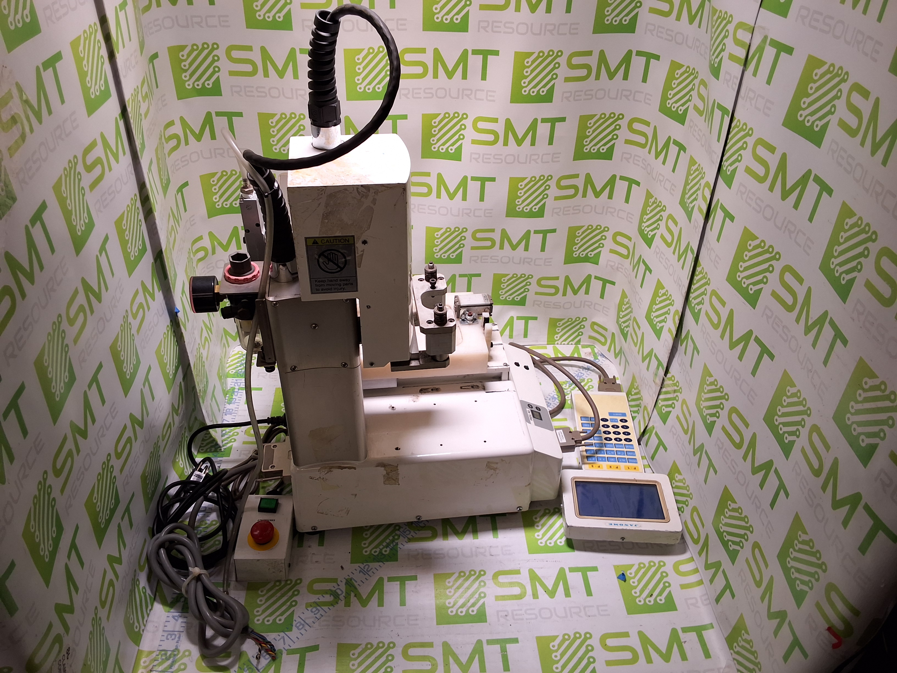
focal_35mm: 28
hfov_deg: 63.4
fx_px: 726
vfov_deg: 49.7
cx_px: 448
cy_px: 336
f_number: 1.9
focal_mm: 2.91
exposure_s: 1/120
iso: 50
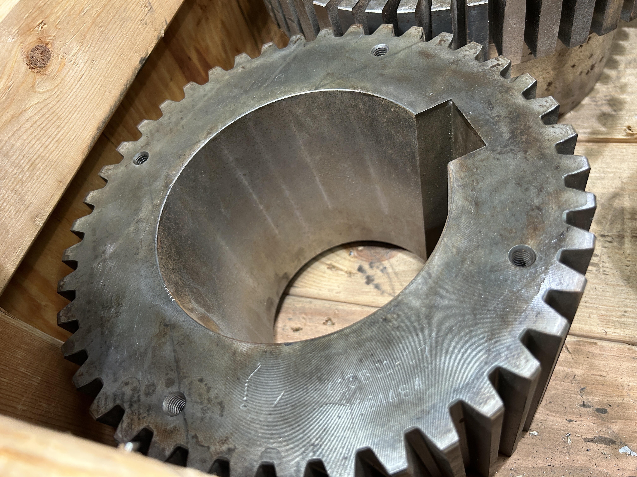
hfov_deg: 67.3
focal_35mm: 26
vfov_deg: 53.1
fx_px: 478
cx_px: 318
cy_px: 238
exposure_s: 1/65
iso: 125
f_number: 1.5
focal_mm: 5.7
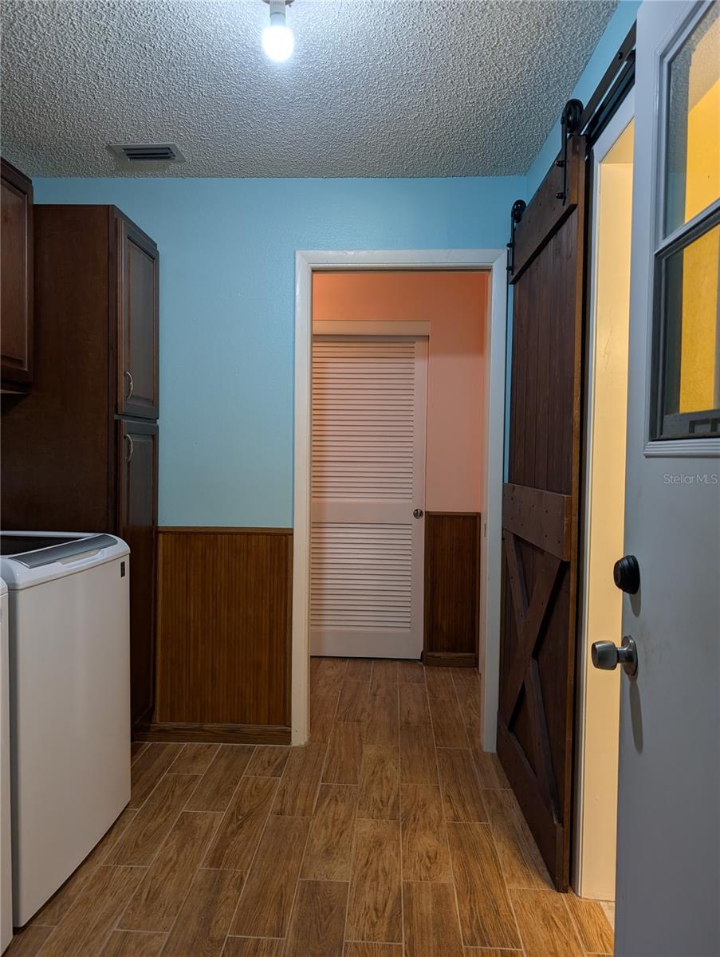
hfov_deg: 56.9
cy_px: 478
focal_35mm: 24
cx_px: 360
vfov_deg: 71.5
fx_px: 664
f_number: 1.68
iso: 53
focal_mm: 6.9
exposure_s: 1/60
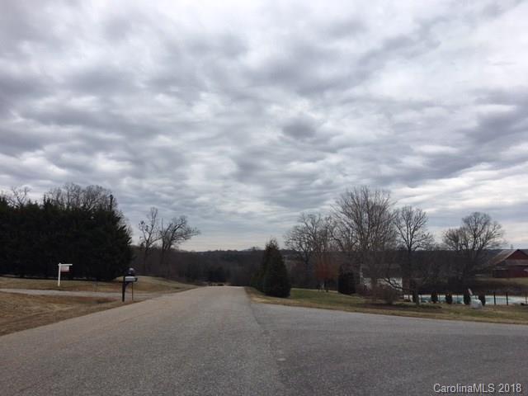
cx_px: 264
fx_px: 442
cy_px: 198
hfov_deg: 61.7
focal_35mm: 29
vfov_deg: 48.2
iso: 25
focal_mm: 4.15
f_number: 2.2
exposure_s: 1/1026
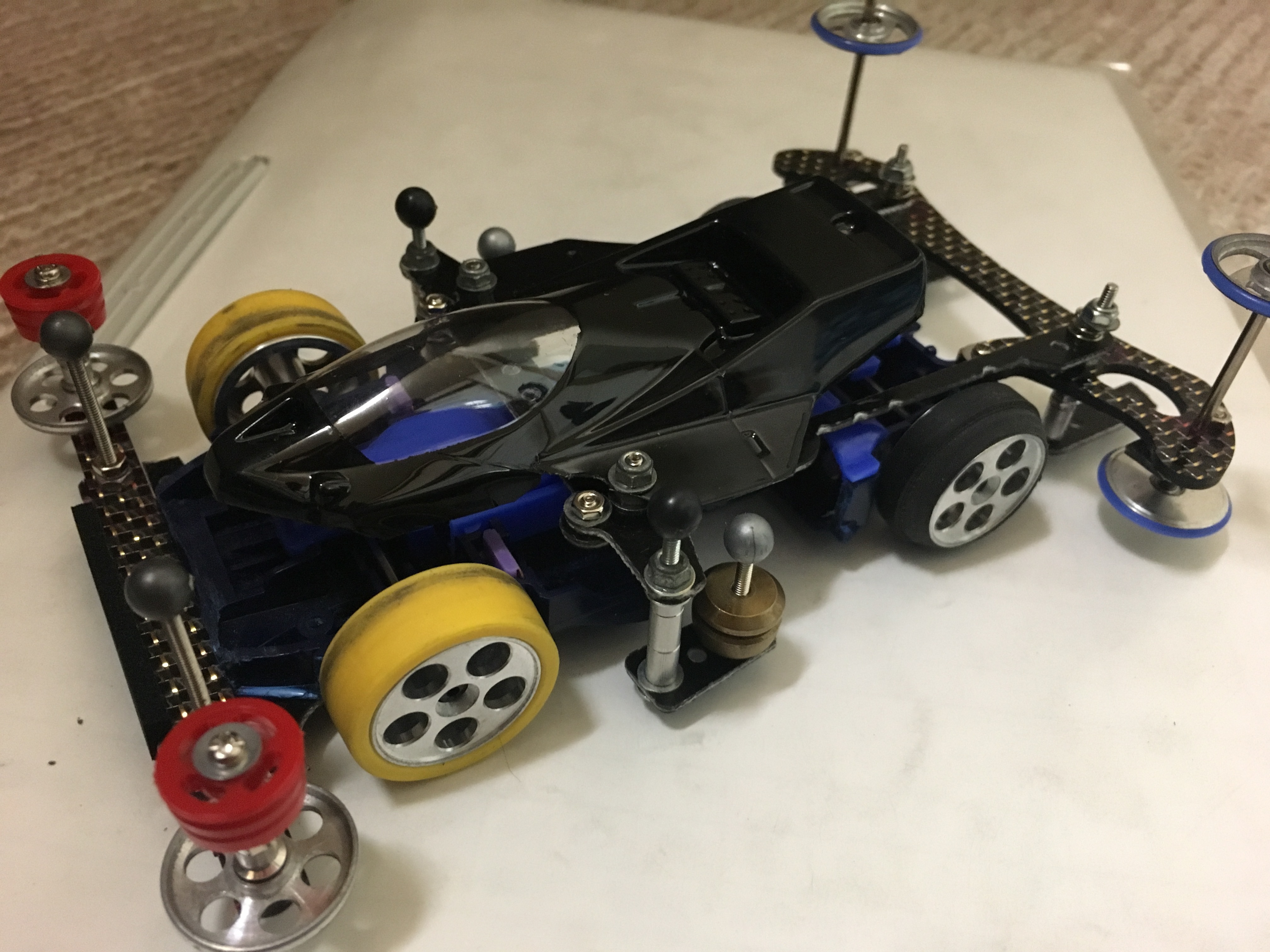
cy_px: 476
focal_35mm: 29
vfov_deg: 48.2
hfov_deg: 61.7
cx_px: 635
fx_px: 1064
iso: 250
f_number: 2.2
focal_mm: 4.15
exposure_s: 1/15
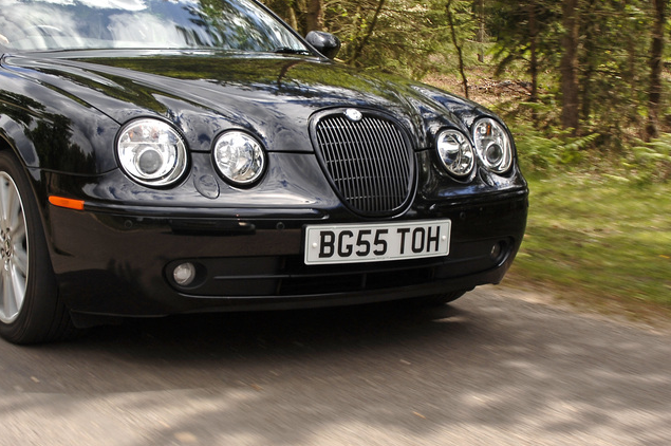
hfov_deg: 29.7
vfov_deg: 20.0
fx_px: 1266
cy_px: 216
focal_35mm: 68
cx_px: 307
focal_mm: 24
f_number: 7.1
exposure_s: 1/250
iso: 100
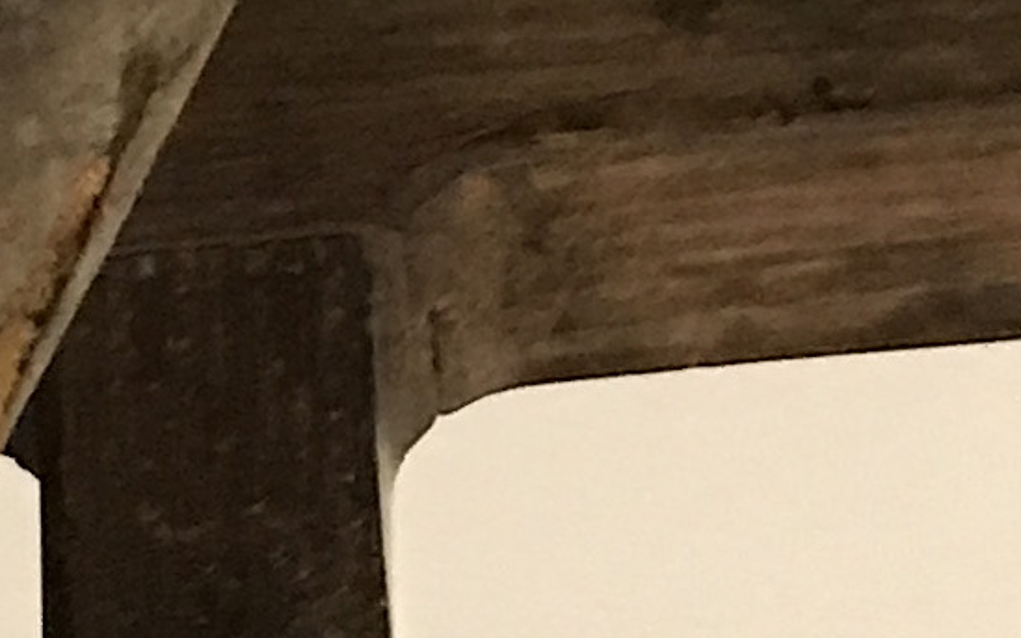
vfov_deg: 5.9
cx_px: 182
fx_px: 6065
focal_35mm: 218
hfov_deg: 9.6
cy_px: -469
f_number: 1.8
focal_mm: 3.99
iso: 80
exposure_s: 1/7
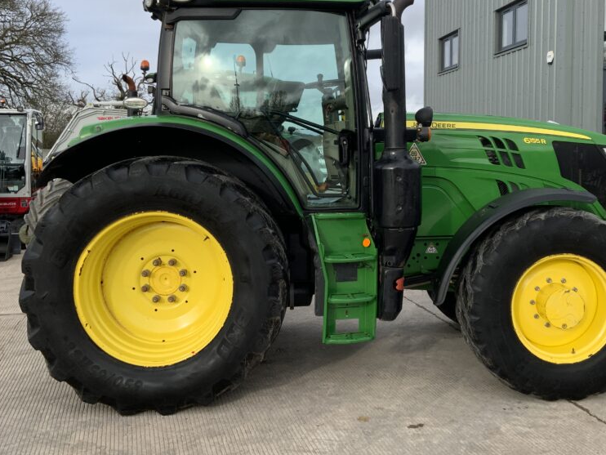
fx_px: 700
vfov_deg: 35.8
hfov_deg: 46.5
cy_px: 168
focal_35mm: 40
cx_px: 371
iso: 16
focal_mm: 3
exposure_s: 1/674
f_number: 1.8
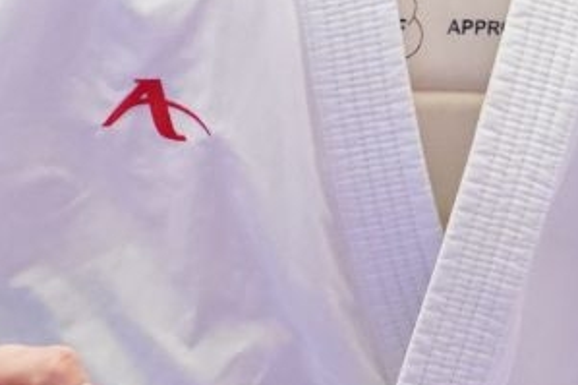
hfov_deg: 2.3
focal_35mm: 886
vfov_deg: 1.5
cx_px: 346
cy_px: -35
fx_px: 14217
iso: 5000
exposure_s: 1/1000
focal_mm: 147
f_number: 2.8
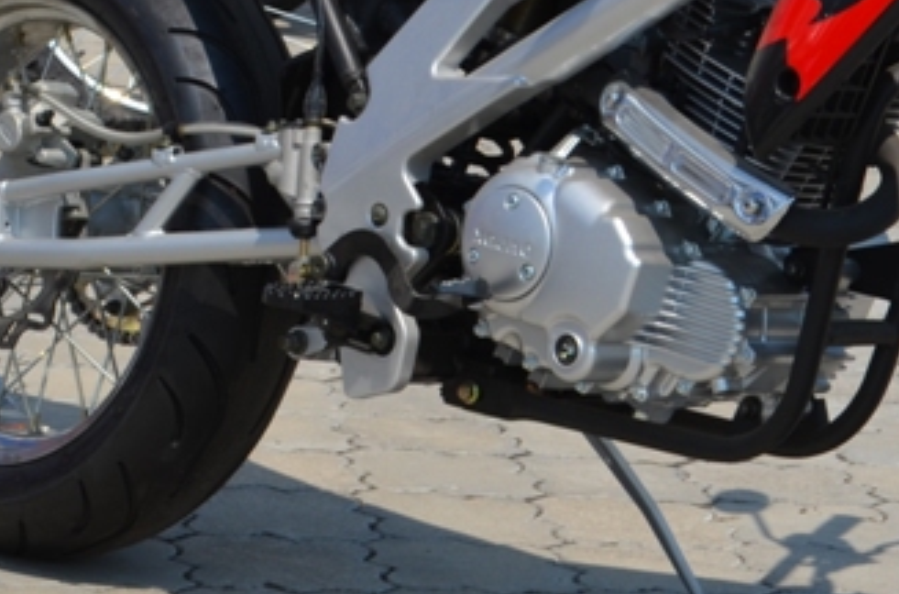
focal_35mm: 141
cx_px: 921
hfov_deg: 14.3
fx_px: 3511
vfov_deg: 9.6
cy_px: -3
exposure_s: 1/250
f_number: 8
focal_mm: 30
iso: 100
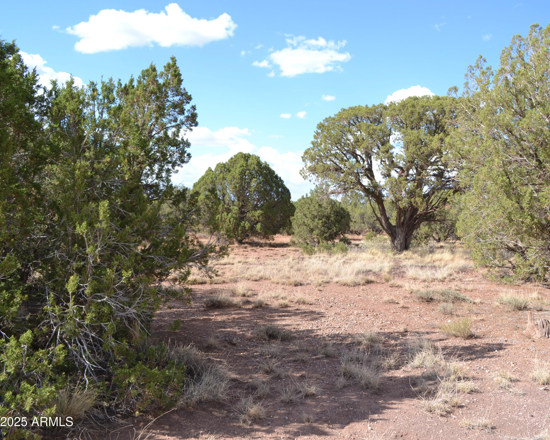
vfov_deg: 43.4
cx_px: 331
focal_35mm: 34
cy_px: 221
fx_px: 553
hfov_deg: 52.5
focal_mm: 20
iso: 100
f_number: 7.1
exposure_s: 1/200
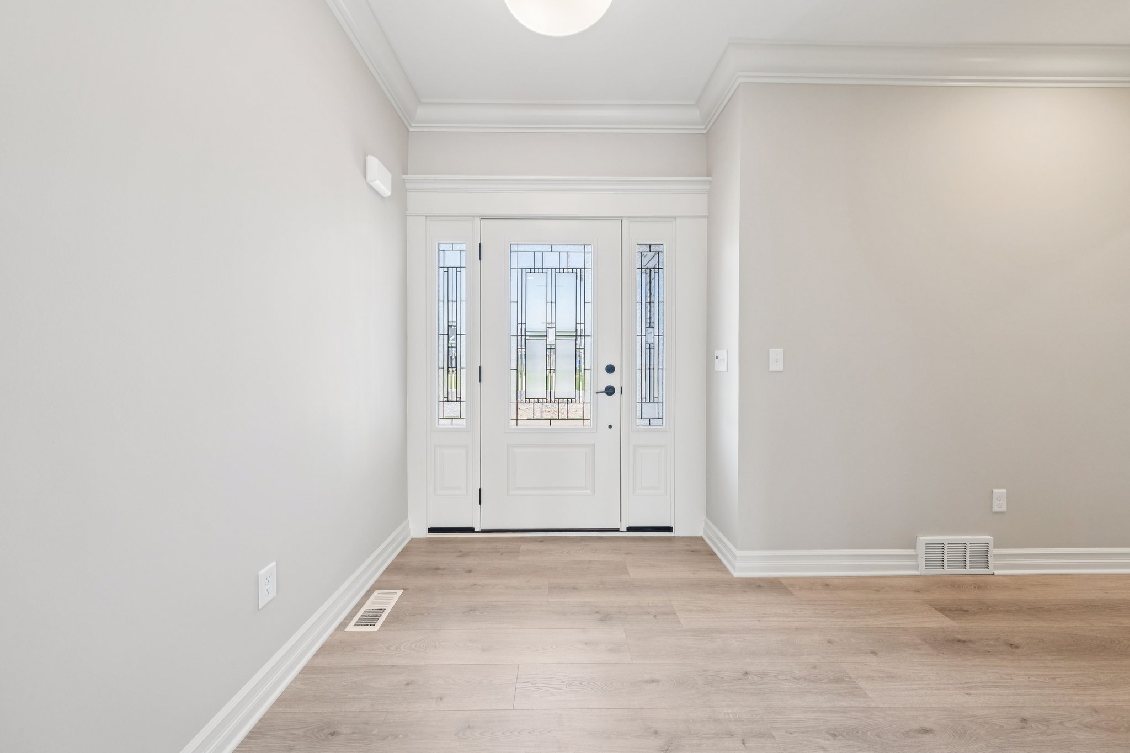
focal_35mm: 12
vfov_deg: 90.0
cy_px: 376
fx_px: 377
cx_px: 565
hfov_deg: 112.6
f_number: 9
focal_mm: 12
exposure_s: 1/25
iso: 400
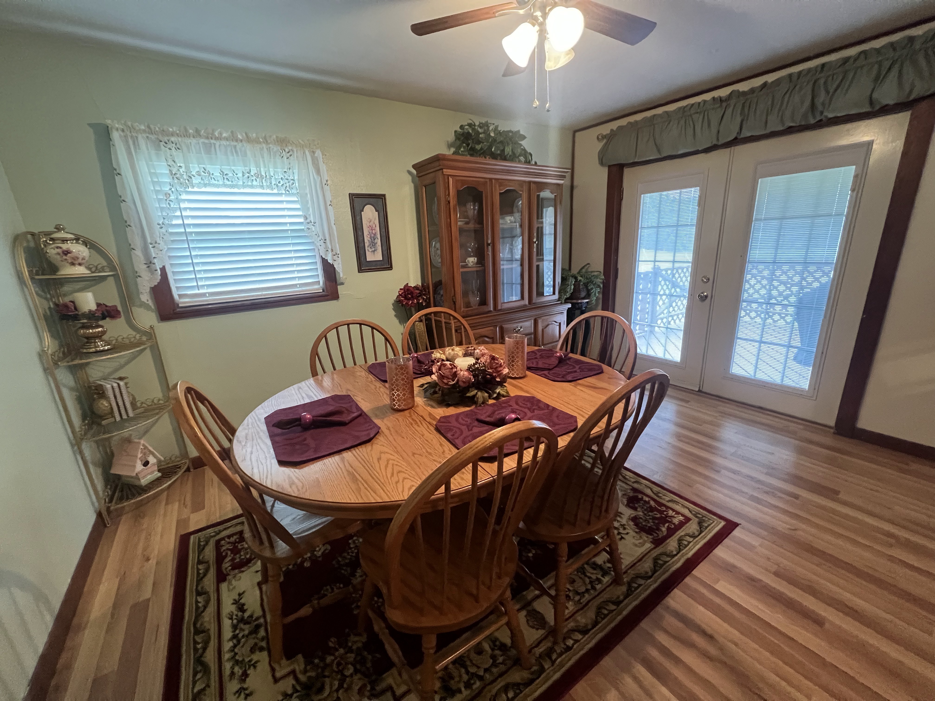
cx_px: 468
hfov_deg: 106.2
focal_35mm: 13
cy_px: 350
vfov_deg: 89.9
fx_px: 351
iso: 800
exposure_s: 1/60
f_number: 1.8
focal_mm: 1.57
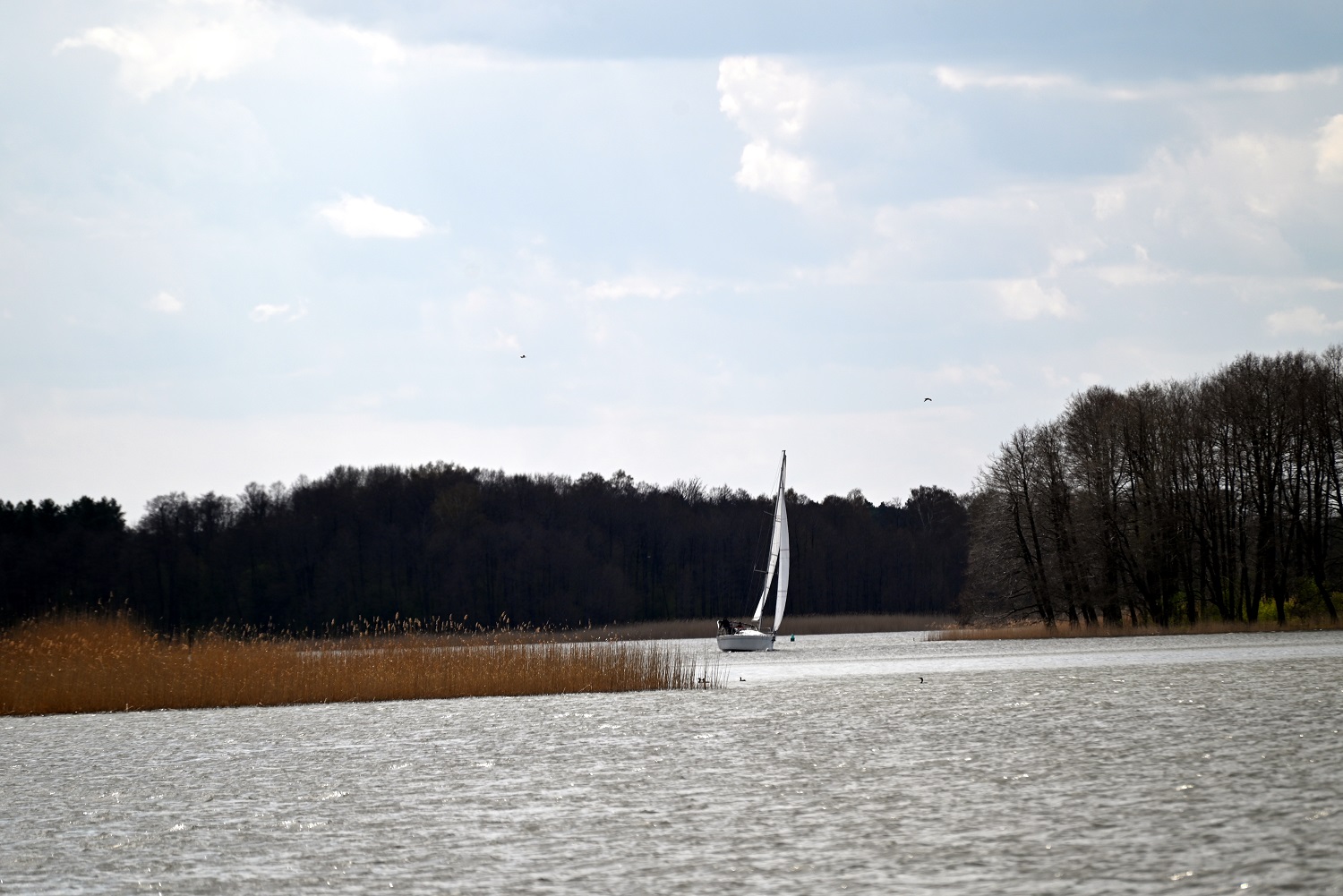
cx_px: 672
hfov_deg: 6.9
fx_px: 11194
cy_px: 448
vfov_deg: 4.6
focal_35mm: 300
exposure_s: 1/1000
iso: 110
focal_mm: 300
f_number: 5.6
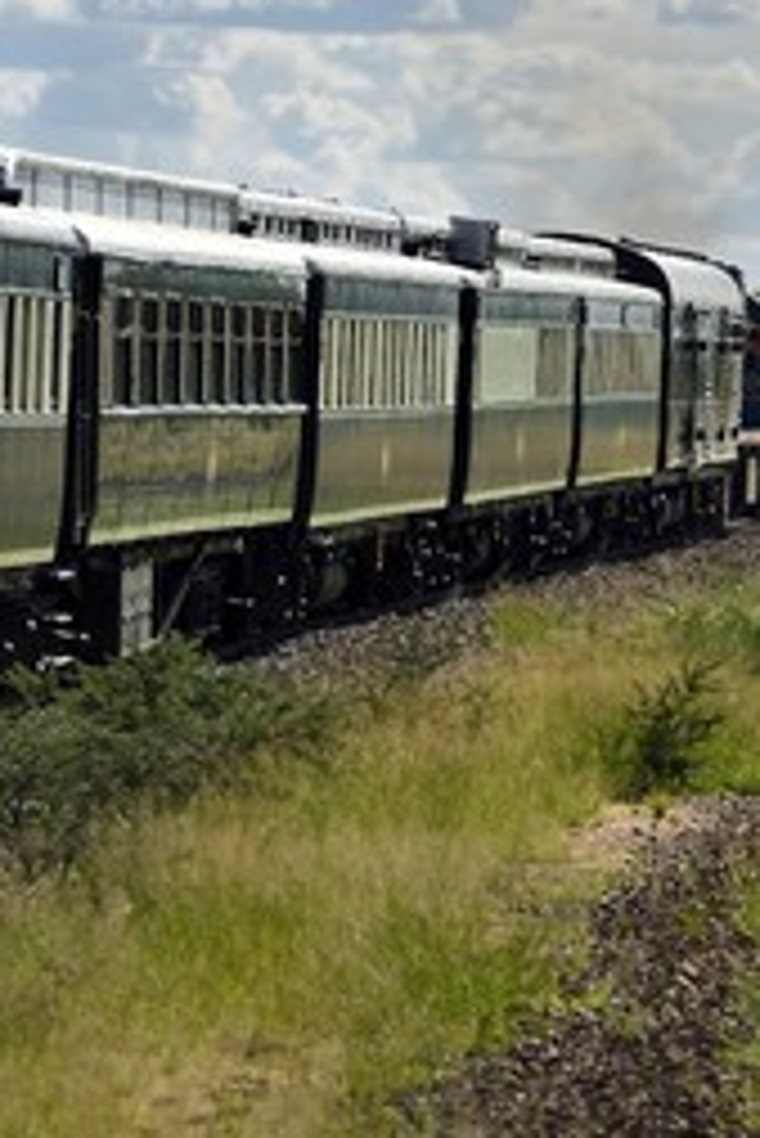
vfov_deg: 6.2
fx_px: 10498
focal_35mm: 332
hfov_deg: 4.1
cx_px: 558
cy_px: 571
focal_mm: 200
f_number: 9
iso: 200
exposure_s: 1/800
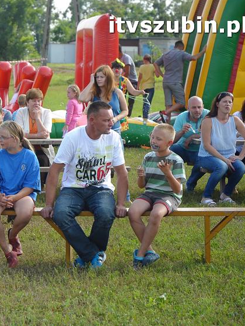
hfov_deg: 9.7
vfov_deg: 12.9
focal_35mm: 153
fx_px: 1444
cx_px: 20
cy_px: 162
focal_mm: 70
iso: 400
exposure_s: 1/640
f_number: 5
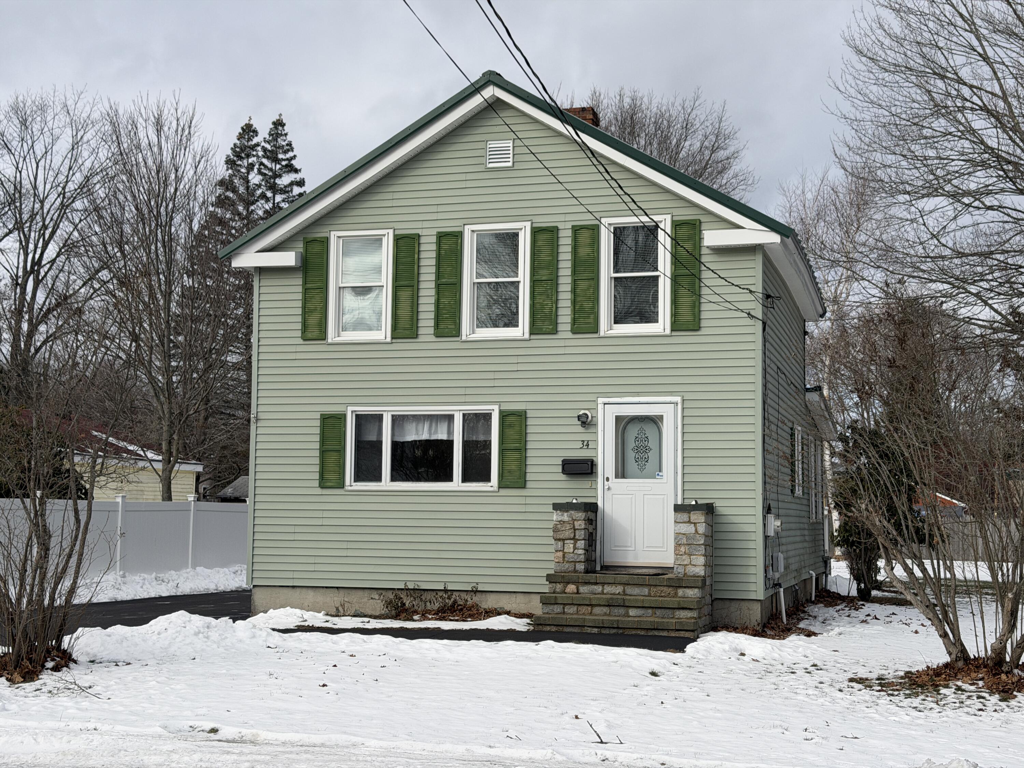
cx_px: 512
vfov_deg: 30.3
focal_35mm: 48
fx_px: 1420
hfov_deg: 39.7
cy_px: 384
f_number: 1.78
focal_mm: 6.76
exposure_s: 1/5208
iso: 64
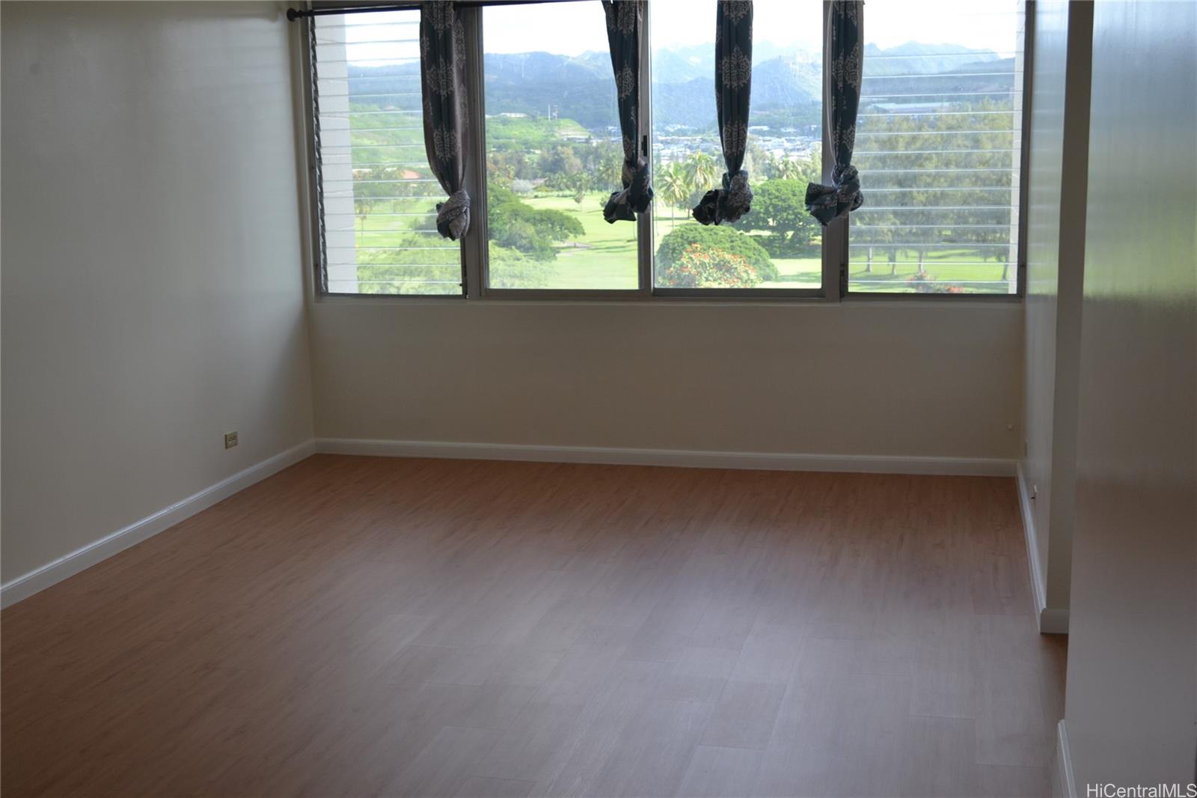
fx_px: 1396
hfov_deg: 46.4
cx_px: 598
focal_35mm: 42
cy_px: 399
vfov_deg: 31.9
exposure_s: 1/125
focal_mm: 28
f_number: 5.6
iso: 250
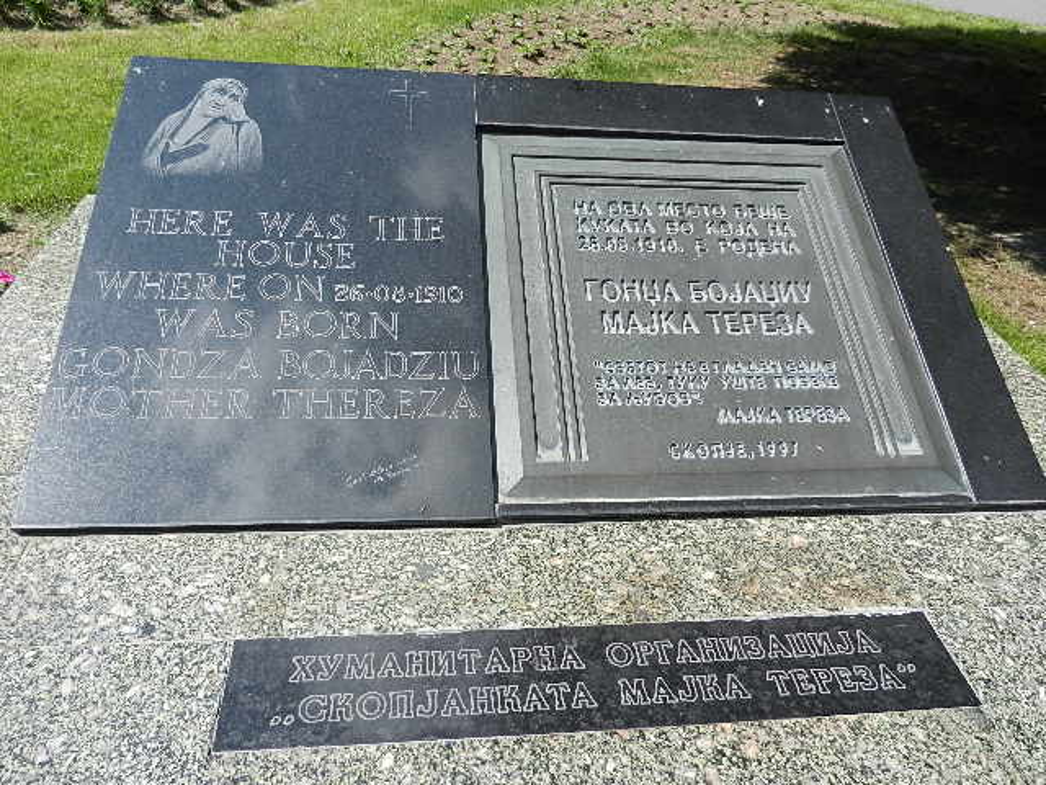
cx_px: 523
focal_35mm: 25
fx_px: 755
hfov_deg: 69.4
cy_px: 392
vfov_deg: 54.9
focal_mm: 4.5
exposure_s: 1/1250
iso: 160
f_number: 3.5
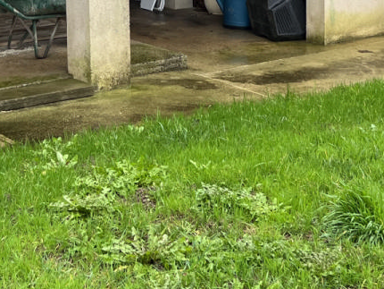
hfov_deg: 22.5
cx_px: 177
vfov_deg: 16.4
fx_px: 966
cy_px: -39
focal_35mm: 87
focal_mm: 5.7
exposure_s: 1/172
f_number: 1.5
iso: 40
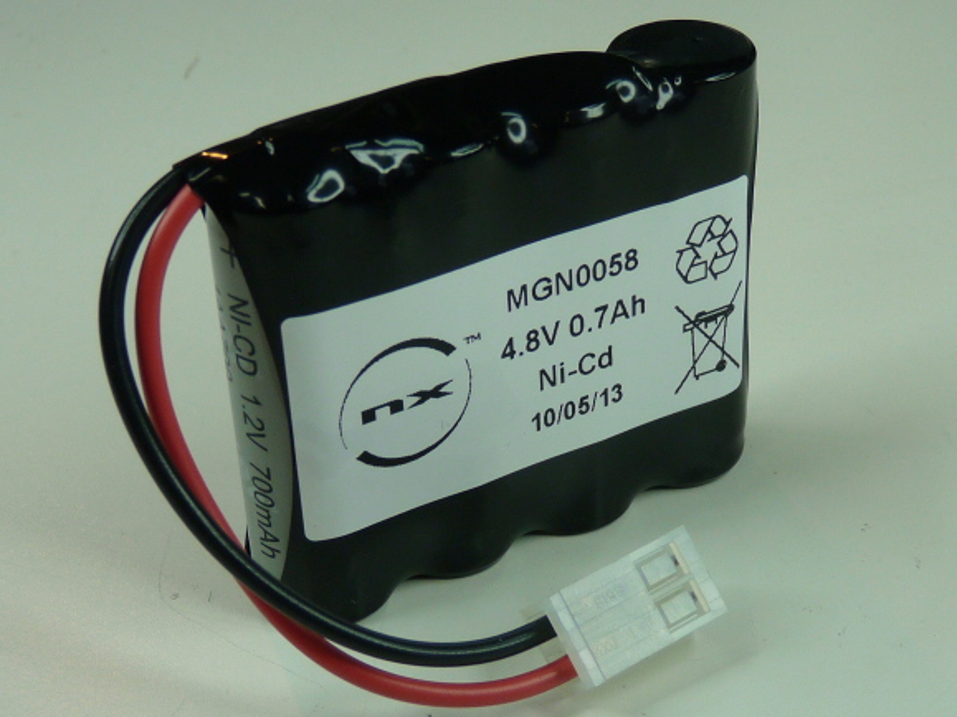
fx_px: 2018
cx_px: 517
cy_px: 390
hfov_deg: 26.7
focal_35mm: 73
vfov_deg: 20.2
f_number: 3
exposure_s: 1/100
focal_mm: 6.6
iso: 100
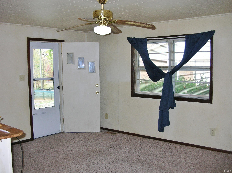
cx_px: 116
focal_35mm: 36
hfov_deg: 51.4
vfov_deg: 39.6
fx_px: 241
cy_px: 86
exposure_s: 1/60.1
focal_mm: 6
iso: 50
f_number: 2.7
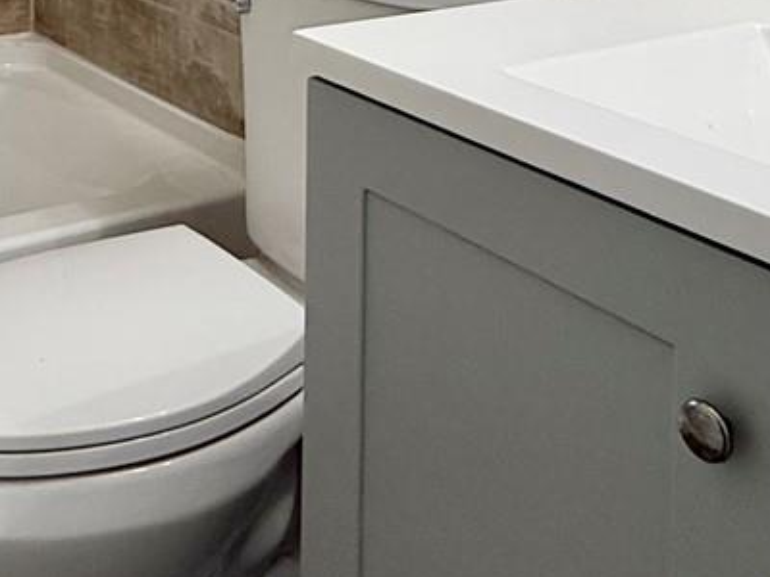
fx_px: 1246
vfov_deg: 21.9
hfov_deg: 33.2
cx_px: 139
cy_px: -275
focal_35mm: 56
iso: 160
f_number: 2.2
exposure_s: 1/120
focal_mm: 2.22
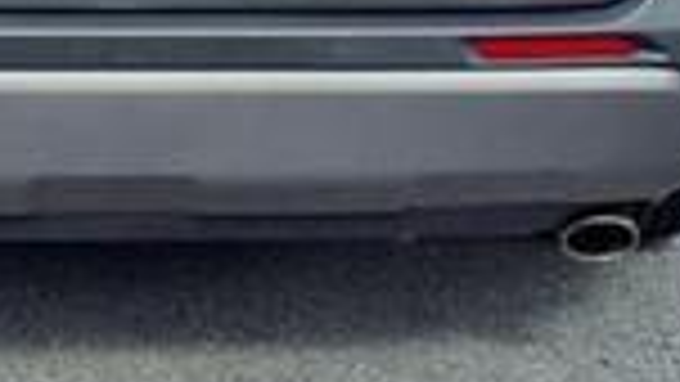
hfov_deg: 21.6
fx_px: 1767
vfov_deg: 11.8
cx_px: 153
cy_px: -189
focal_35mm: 98
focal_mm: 3.58
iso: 40
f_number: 1.9
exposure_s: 1/909
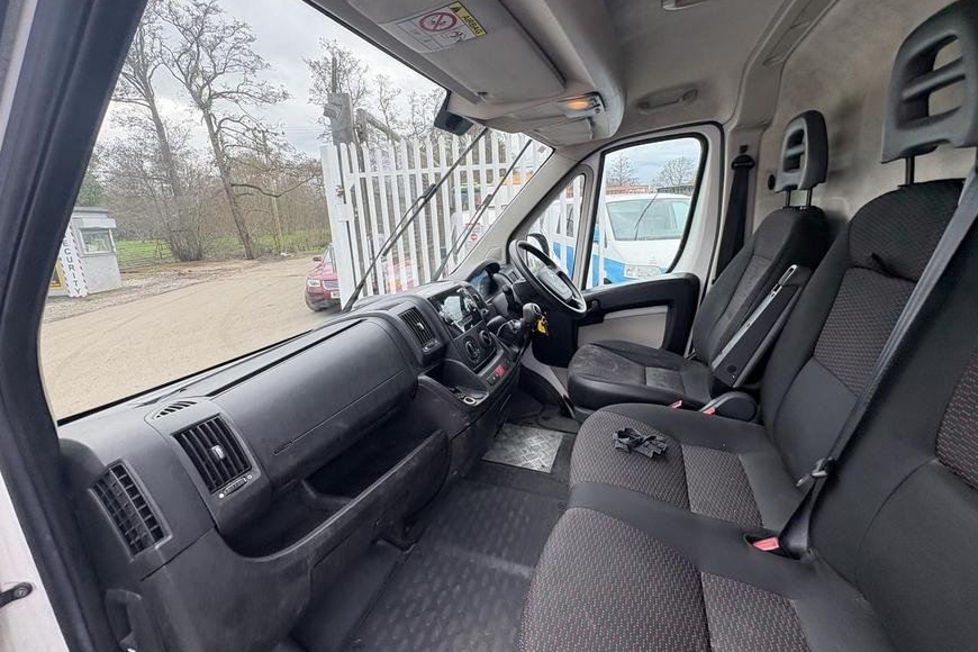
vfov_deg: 77.3
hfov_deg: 100.4
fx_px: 407
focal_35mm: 15
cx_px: 486
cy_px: 313
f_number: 2.2
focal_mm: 2.22
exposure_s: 1/168
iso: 64
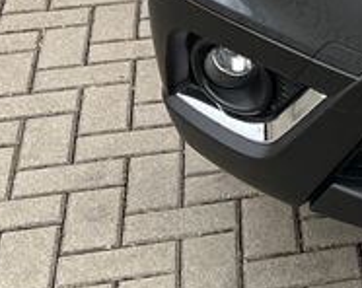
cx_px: 685
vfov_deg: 10.3
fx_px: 1497
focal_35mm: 140
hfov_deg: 12.4
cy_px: -261
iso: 50
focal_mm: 5.1
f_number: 1.6
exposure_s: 1/428
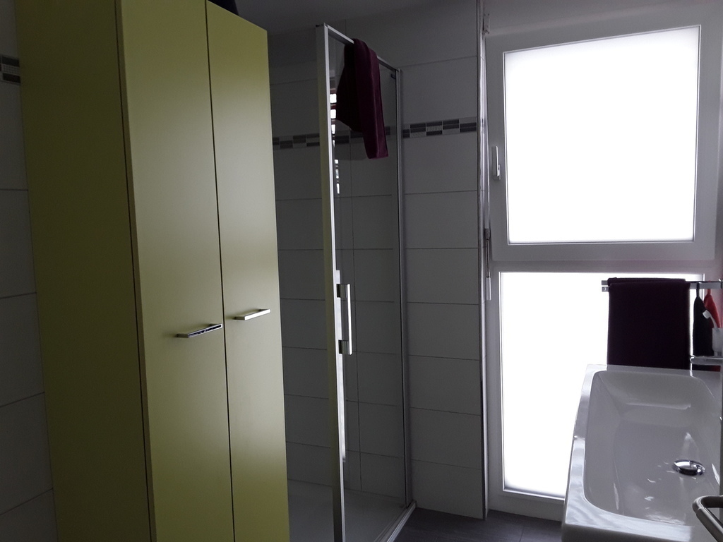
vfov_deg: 51.4
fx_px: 564
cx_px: 362
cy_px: 271
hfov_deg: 65.3
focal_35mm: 27
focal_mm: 2.91
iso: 50
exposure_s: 1/40
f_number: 1.9
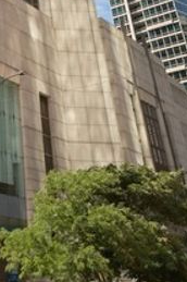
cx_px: -41
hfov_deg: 21.5
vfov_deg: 28.9
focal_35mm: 58
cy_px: -74
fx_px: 453
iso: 100
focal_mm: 20
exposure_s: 1/40
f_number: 11
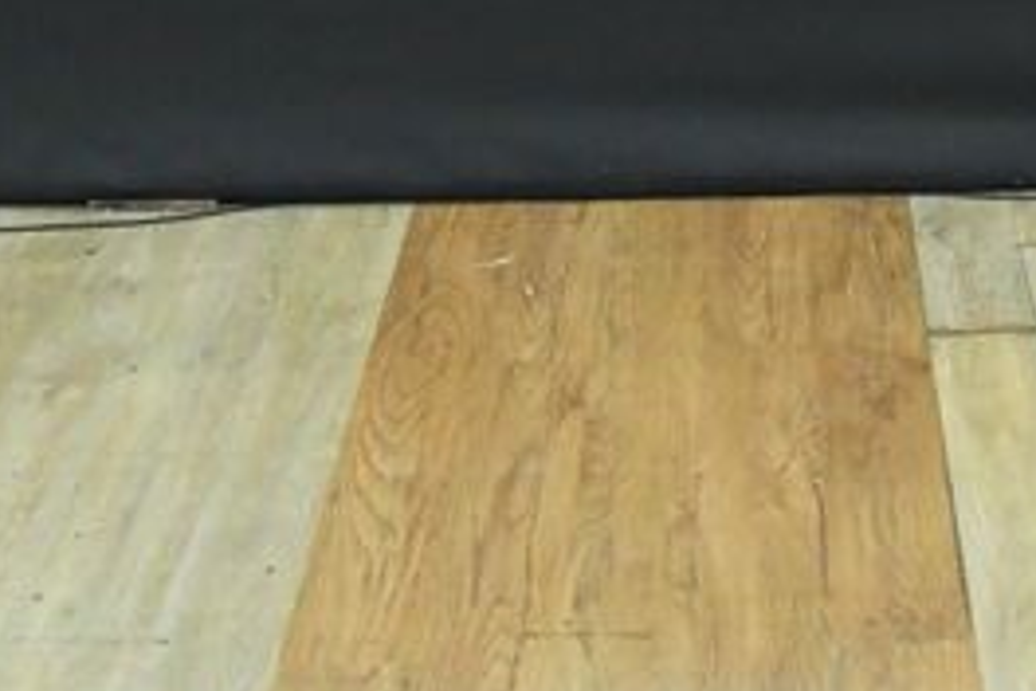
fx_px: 2676
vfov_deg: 13.2
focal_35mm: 93
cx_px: 765
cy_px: -563
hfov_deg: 21.7
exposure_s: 1/250
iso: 4000
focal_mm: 24
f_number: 4.5
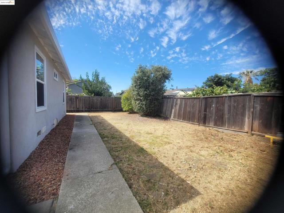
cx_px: 142
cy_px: 106
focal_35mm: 13
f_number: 2.2
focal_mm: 2.2
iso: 64
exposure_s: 1/1099
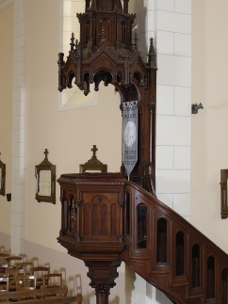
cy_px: 145
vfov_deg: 27.5
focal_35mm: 71
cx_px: 135
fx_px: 622
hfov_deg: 20.8
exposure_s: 2
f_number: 10
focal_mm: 31
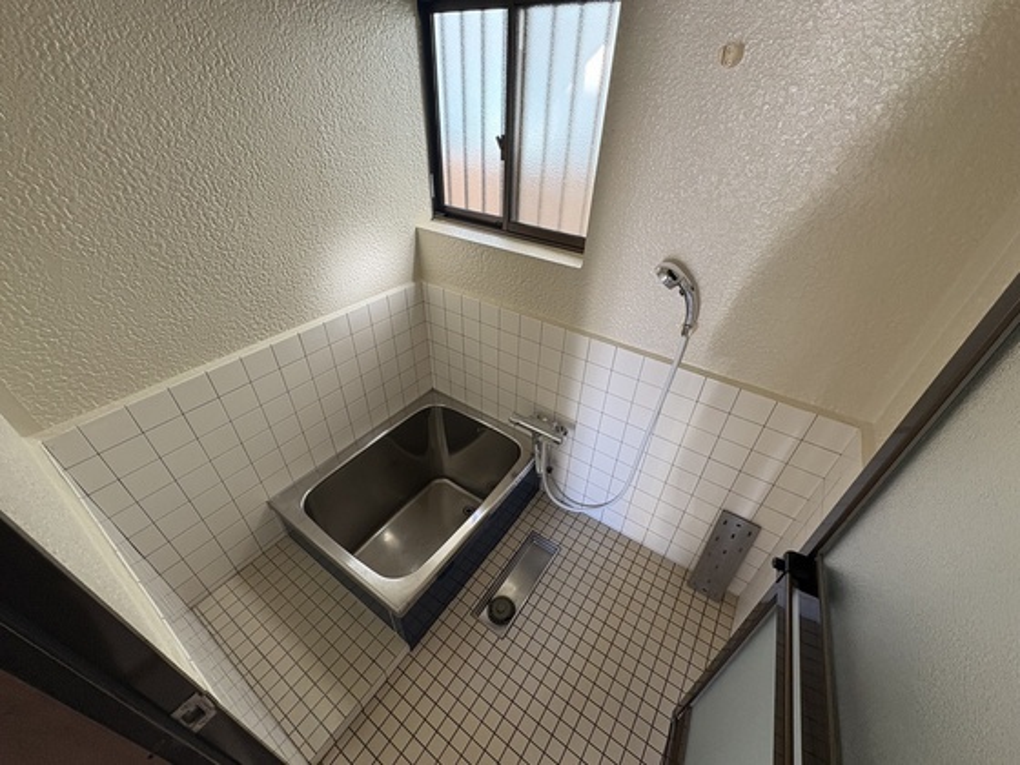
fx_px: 413
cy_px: 382
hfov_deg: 102.1
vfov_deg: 85.7
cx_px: 510
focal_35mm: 14
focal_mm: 2.22
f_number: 2.2
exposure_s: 1/77
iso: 250
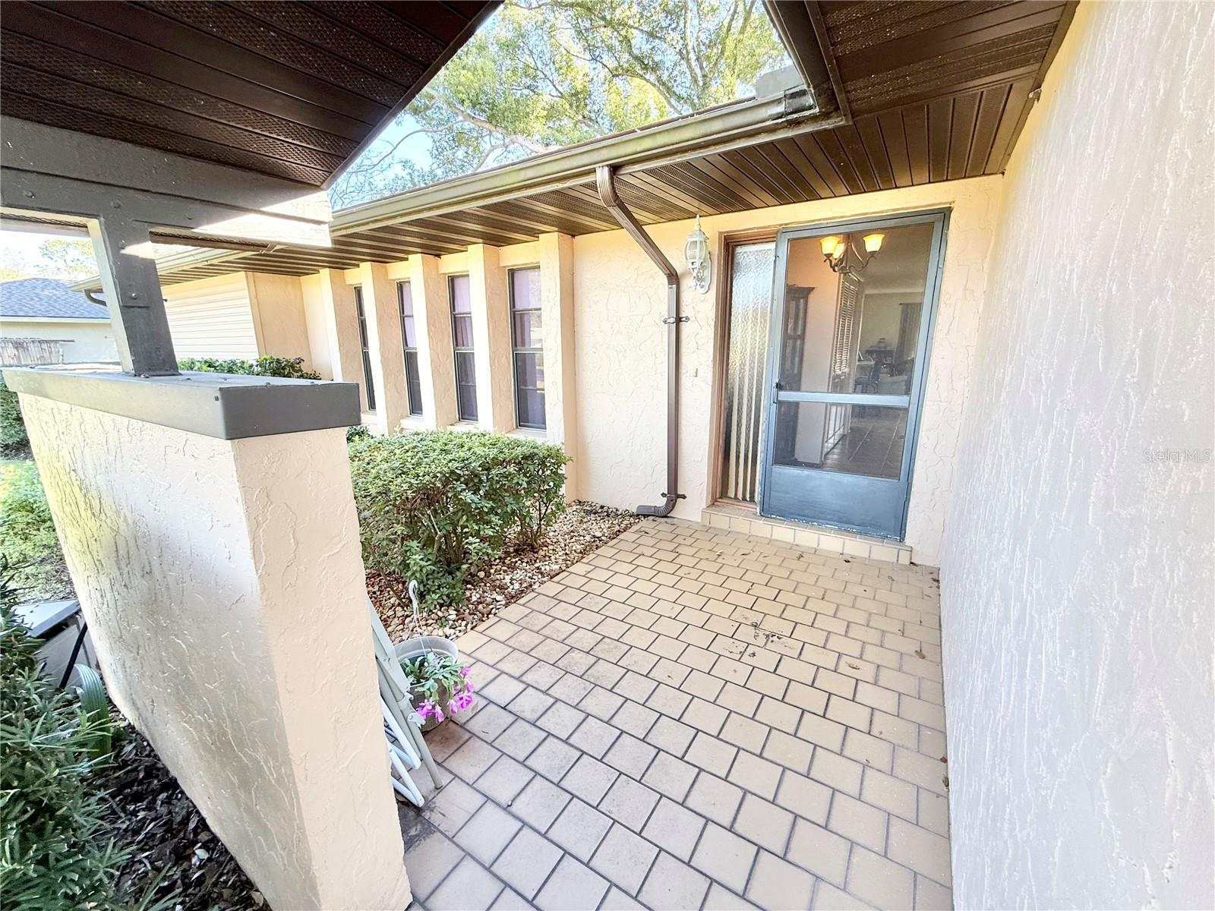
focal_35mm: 14
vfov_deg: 85.7
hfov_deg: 102.1
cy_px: 456
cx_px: 608
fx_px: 491
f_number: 2.2
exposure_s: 1/99
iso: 80
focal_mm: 2.22
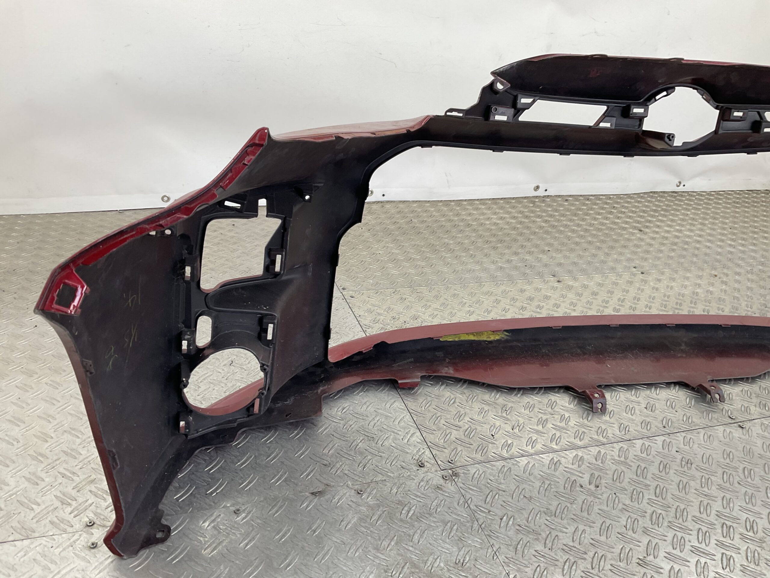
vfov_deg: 48.2
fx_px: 645
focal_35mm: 29
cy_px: 289
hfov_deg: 61.7
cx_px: 385
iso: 25
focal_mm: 3
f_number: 1.8
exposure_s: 1/100
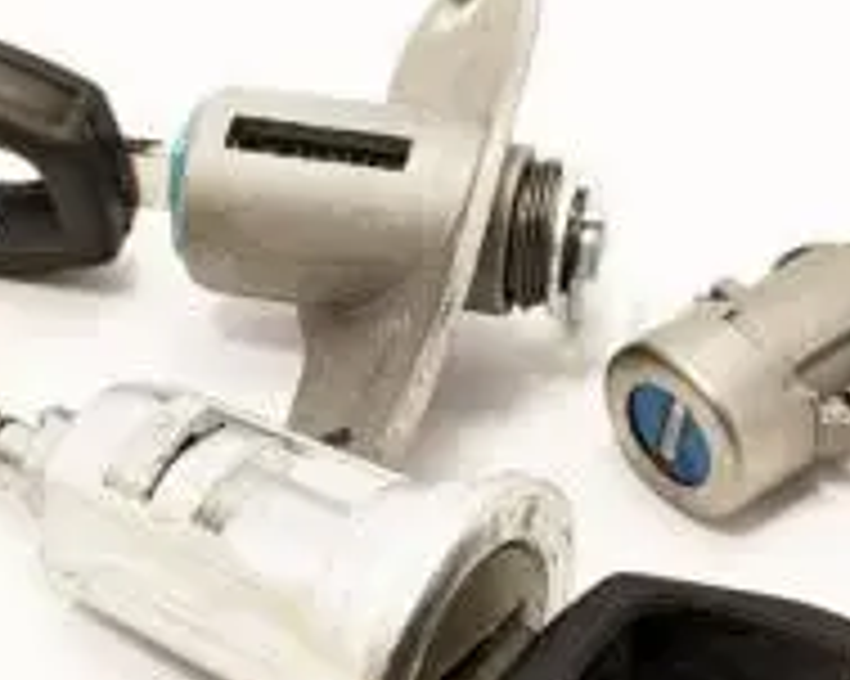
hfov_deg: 31.8
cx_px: 315
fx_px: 1483
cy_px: 378
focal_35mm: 59
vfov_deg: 25.8
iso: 196
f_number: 1.75
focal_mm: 4.75
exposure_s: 1/125
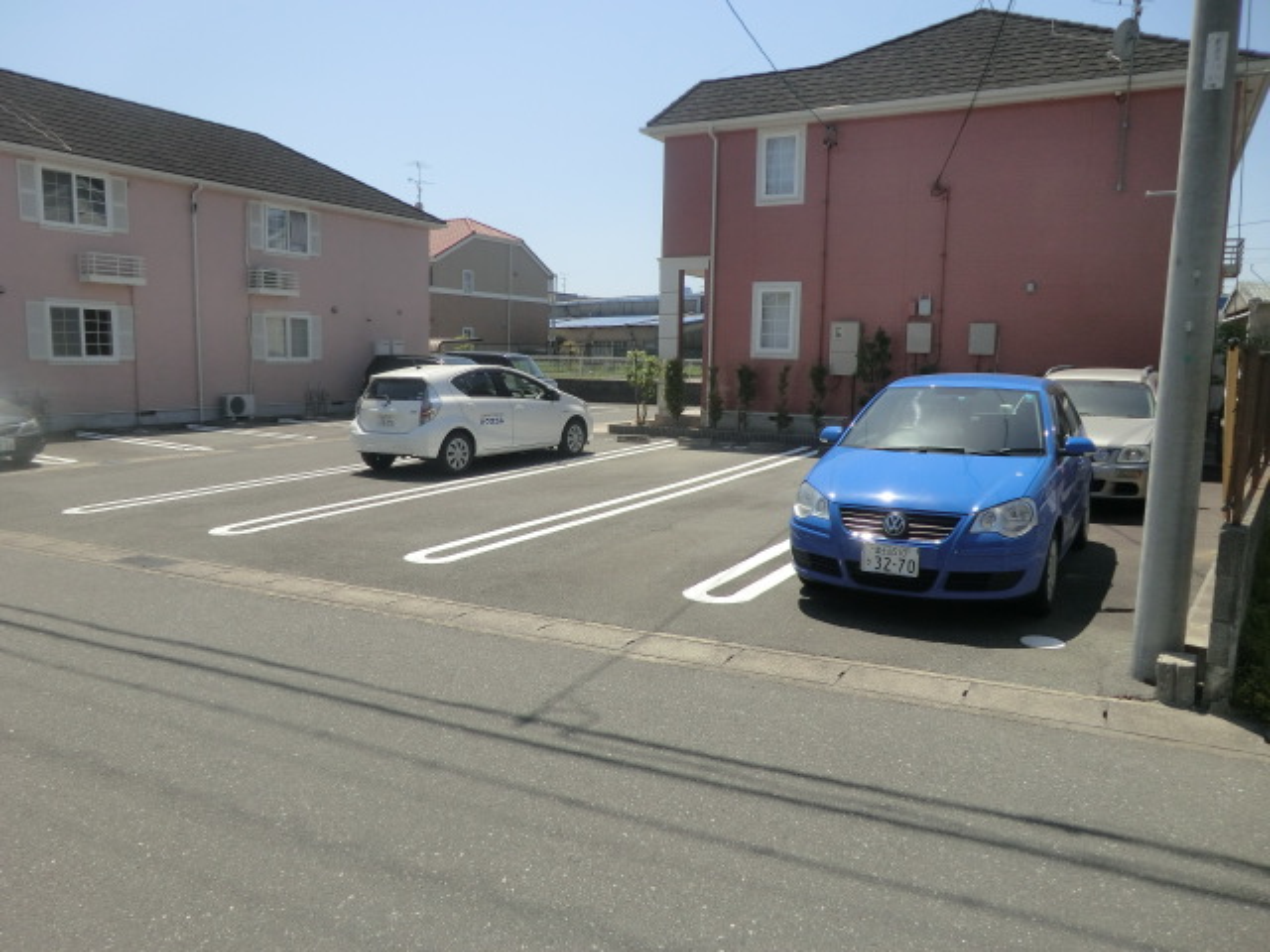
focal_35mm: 24
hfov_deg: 71.6
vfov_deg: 56.8
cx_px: 635
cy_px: 476
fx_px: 881
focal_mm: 4.3
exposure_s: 1/200
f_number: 7.5
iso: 80
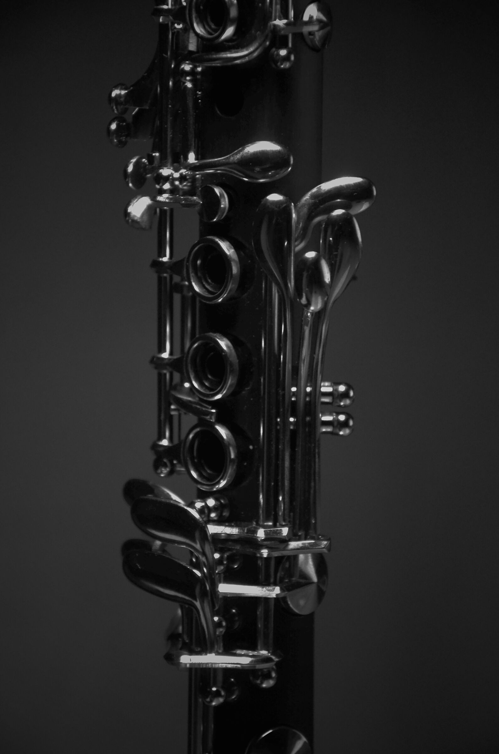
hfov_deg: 8.7
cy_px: 377
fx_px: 3290
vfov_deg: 13.1
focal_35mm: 158
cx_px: 250
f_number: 5.6
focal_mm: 105
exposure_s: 1/100
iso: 400
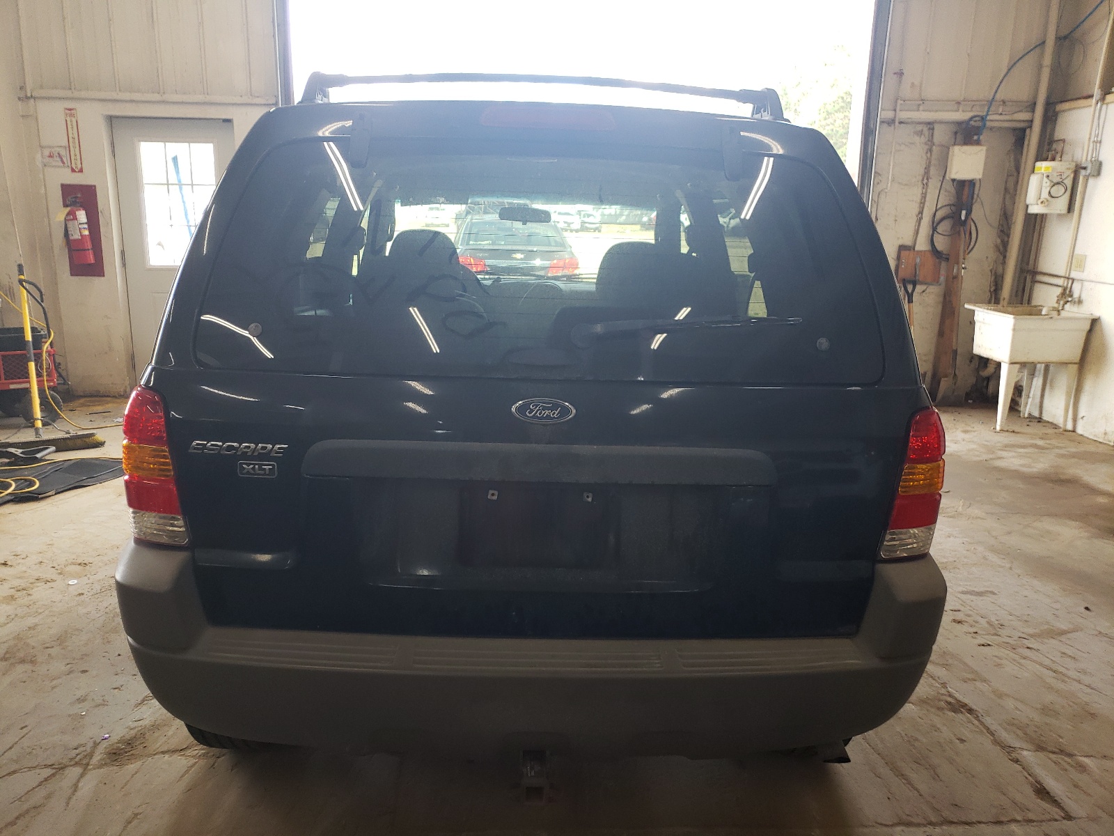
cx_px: 557
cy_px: 418
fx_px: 837
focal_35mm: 26
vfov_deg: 53.1
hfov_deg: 67.3
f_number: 1.5
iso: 97
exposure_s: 1/120
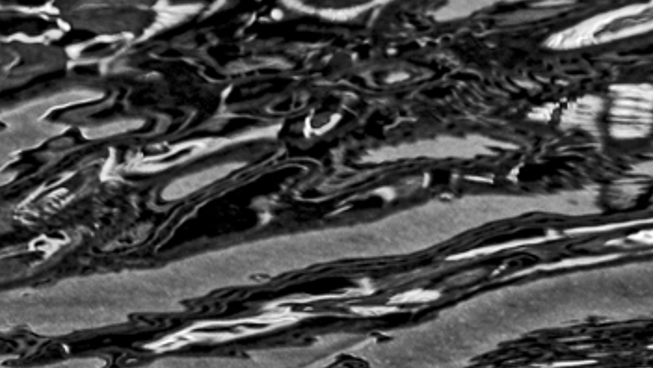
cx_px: 1436
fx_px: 6948
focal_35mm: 401
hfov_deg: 5.2
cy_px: -59
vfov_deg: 3.0
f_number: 5.6
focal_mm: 70
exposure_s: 1/320
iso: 200
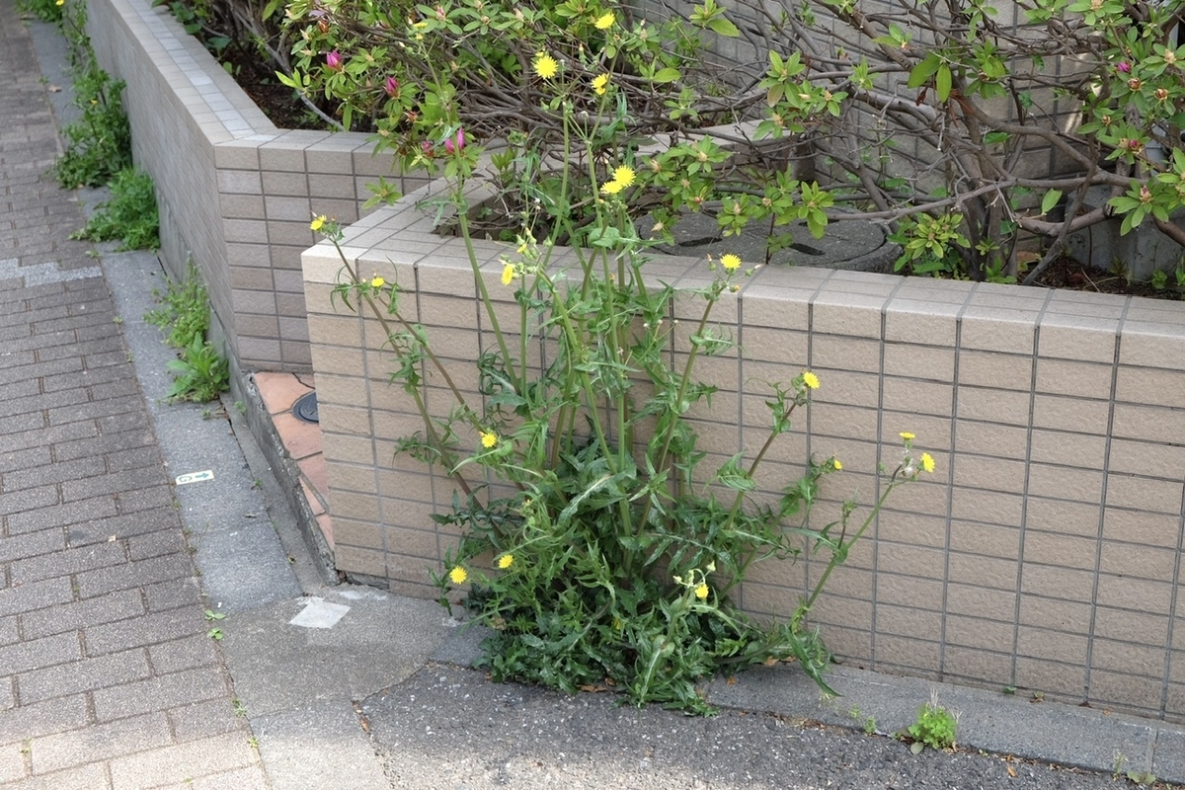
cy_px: 395
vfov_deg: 27.5
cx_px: 592
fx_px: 1613
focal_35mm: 49
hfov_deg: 40.3
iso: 200
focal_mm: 32.9
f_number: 5.6
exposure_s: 1/140
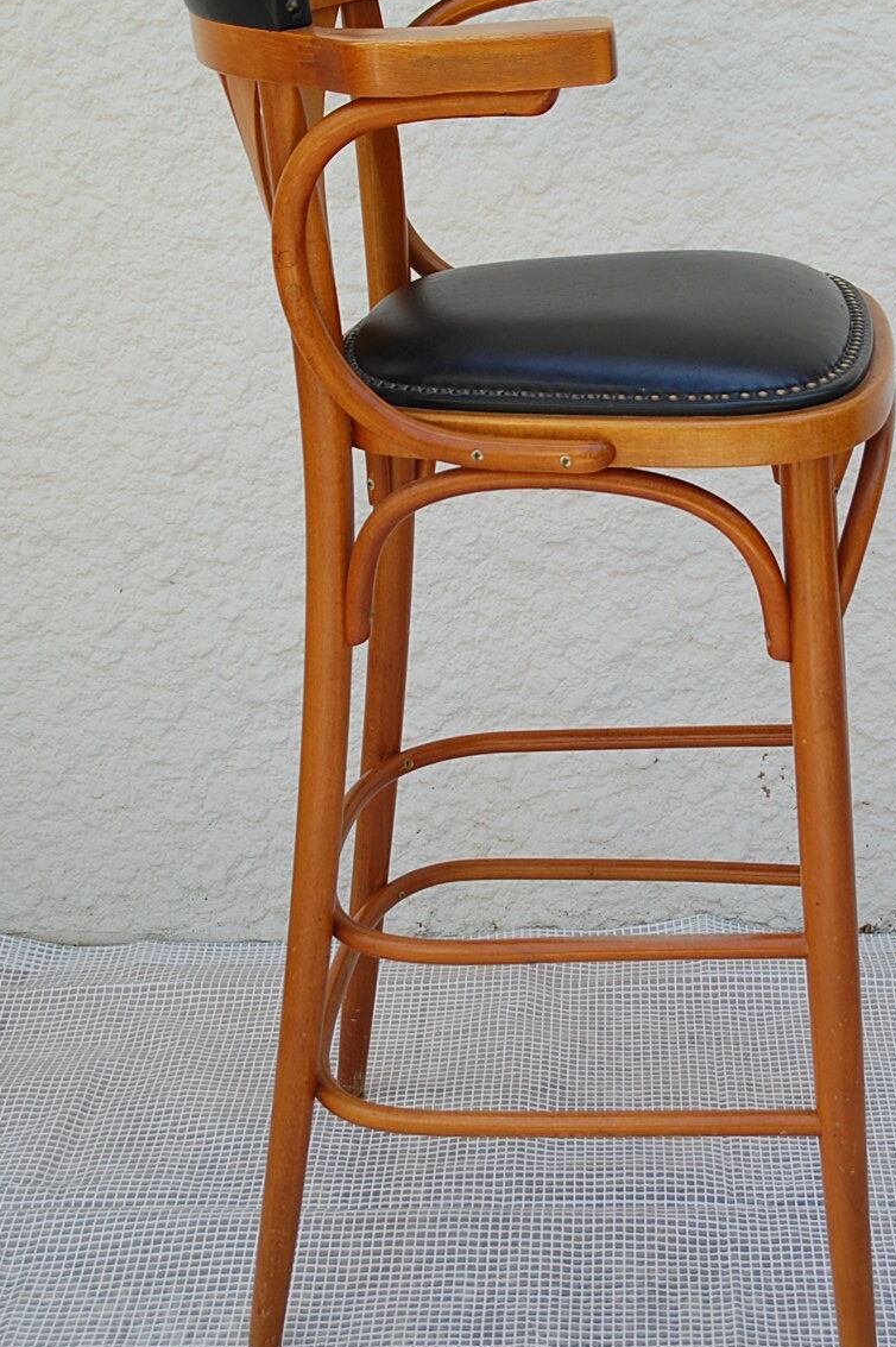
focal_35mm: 70
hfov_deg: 19.5
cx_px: 555
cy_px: 622
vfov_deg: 29.0
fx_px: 2604
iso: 200
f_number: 6.3
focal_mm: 35
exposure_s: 1/160
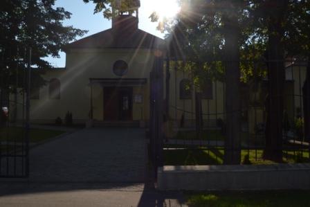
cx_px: 155
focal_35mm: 27
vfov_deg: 48.0
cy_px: 104
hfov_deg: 67.4
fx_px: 233
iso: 100
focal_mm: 18
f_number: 14
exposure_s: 1/200
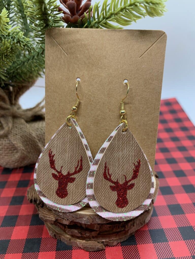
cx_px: 98
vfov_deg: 67.3
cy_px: 130
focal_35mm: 26
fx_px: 195
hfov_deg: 53.1
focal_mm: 4.25
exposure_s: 1/60
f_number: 1.8
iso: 50
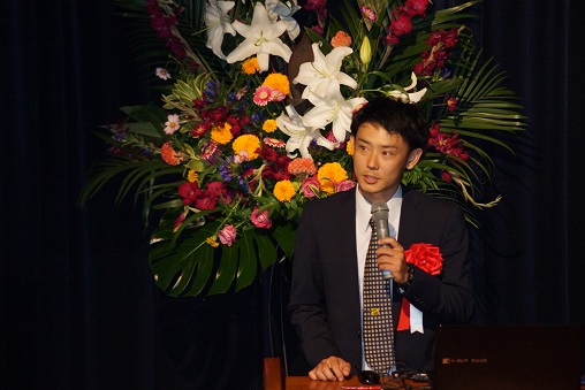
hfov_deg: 6.9
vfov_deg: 4.6
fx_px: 4876
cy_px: 195
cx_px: 292
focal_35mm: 300
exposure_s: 1/60
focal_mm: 200
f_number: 5.6
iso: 1600
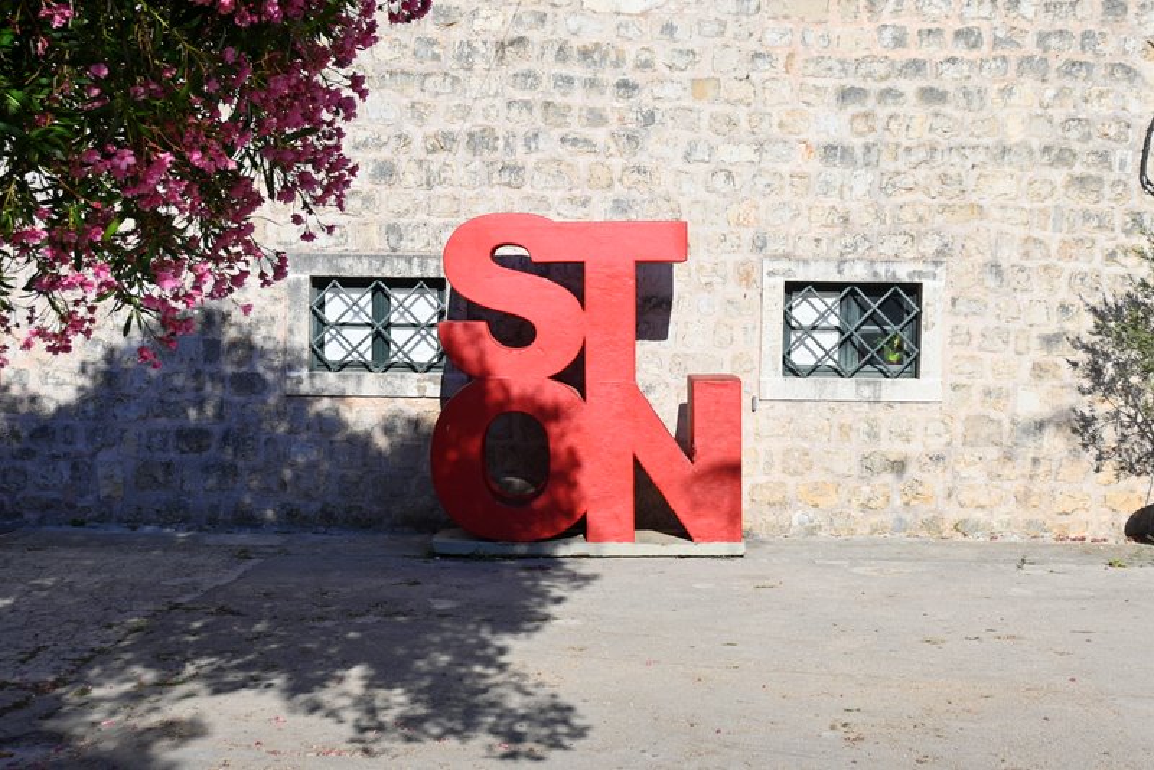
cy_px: 385
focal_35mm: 49
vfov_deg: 27.7
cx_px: 577
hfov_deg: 40.5
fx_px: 1563
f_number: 7.1
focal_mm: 32.5
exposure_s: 1/400
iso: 100
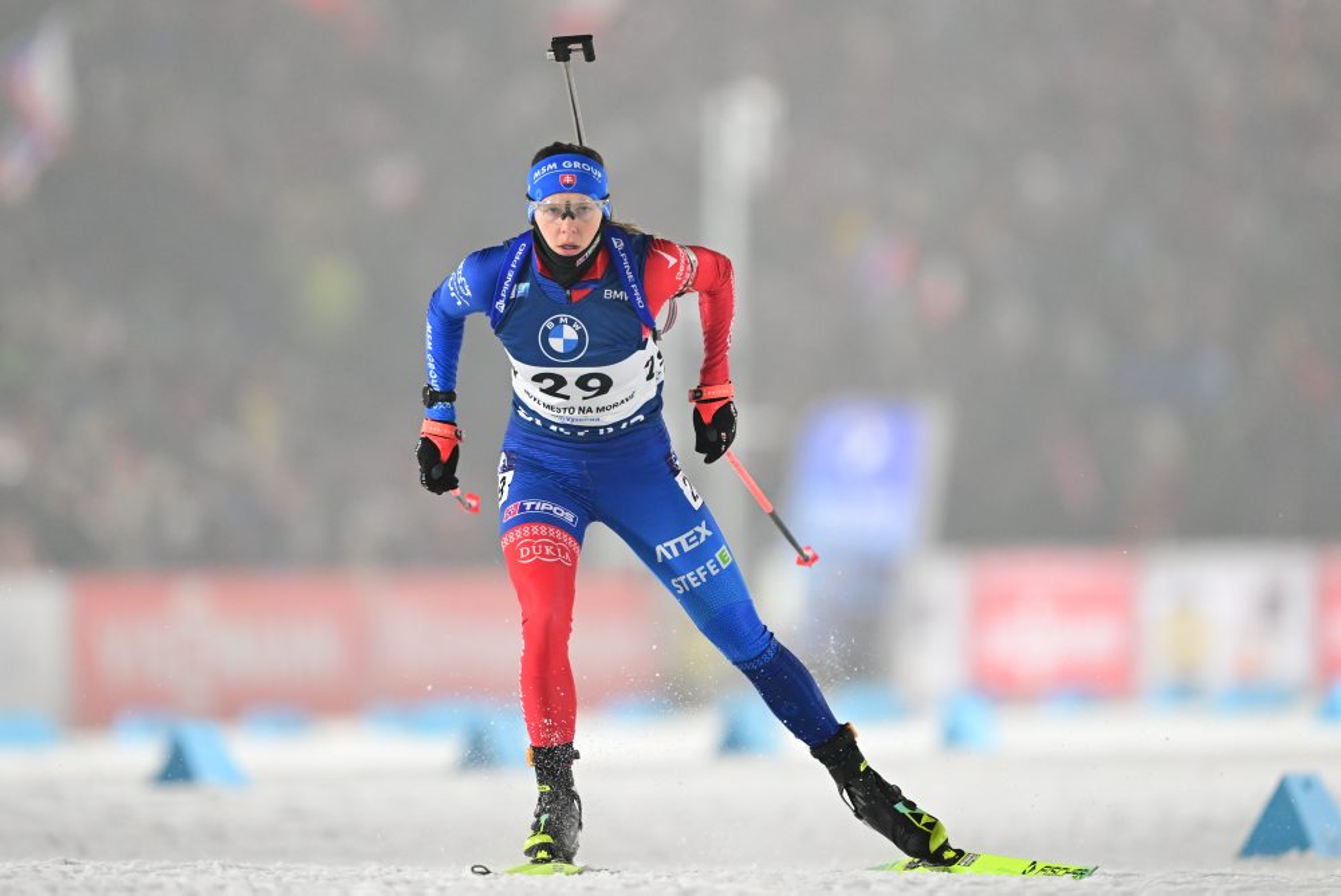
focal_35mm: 400
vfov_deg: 3.4
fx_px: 14908
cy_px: 448
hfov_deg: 5.2
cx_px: 670
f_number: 2.8
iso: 2000
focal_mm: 400
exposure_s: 1/1000
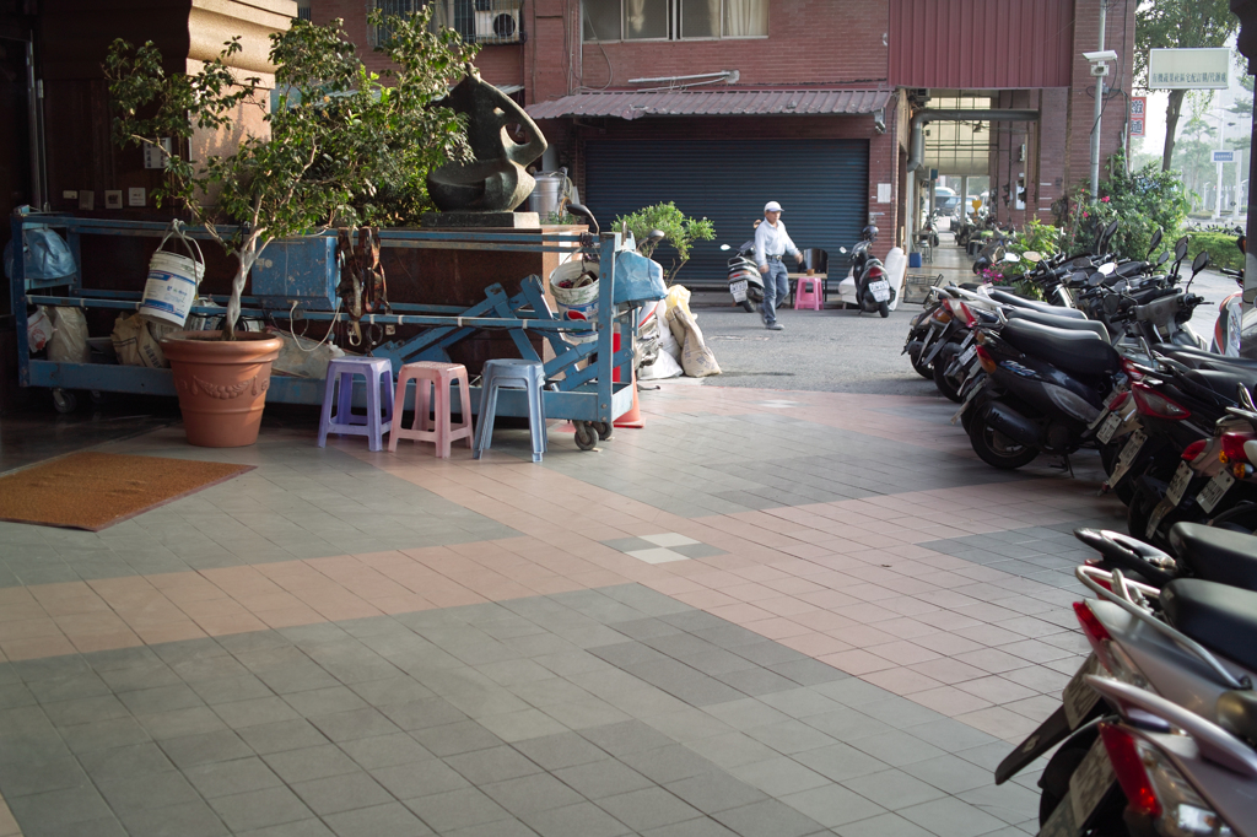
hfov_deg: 47.4
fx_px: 1431
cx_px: 628
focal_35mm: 41
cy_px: 418
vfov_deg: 32.6
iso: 100
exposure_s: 1/50
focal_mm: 24.2
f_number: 2.8
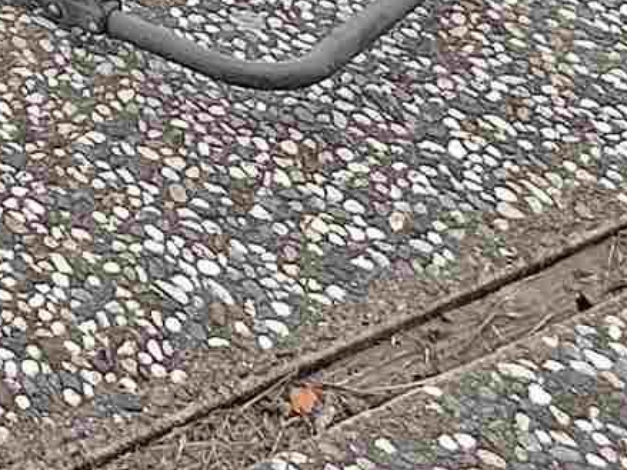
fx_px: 1775
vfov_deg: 12.0
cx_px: -797
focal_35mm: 98
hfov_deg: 14.6
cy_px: -680
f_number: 2.2
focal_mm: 2.22
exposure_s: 1/351
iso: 40
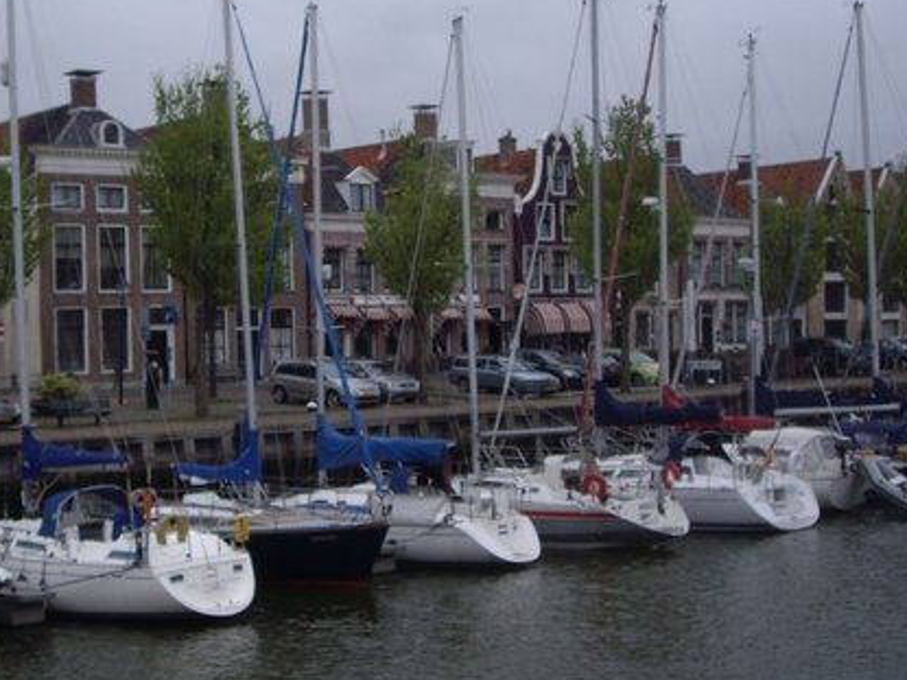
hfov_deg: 28.4
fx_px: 1781
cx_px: 313
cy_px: 251
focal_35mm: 68
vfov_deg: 21.6
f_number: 4.8
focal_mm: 7.6
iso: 64
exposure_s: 1/160
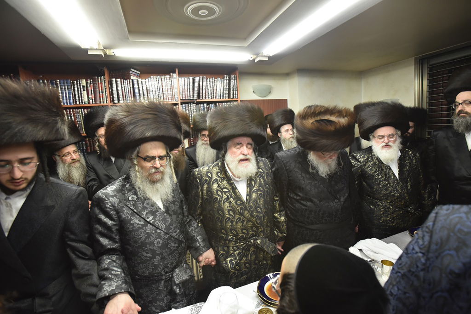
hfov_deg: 93.3
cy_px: 157
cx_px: 236
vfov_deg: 70.5
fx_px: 222
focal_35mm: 17
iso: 2500
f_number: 5
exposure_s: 1/125
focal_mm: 17
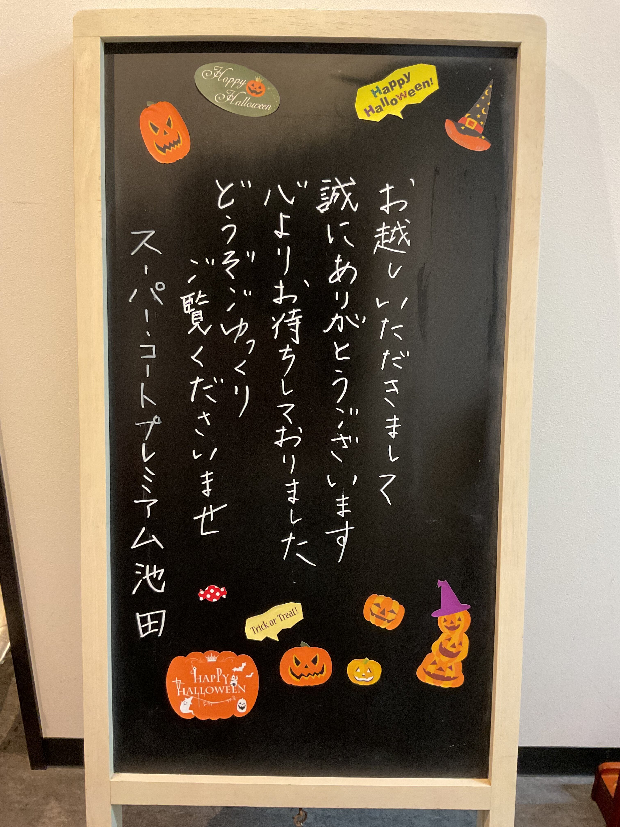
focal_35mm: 29
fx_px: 693
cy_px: 414
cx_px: 310
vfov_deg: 61.7
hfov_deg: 48.2
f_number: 1.8
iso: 250
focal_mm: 3
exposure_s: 1/60
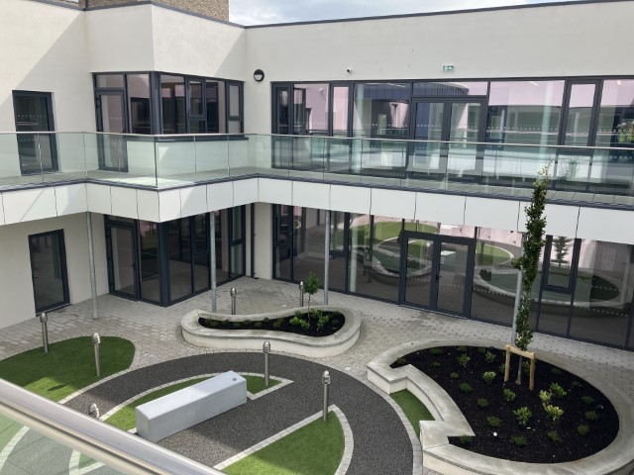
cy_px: 238
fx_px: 513
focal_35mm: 28
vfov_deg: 49.7
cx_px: 317
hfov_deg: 63.4
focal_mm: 3.99
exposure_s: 1/1333
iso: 32
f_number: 1.8
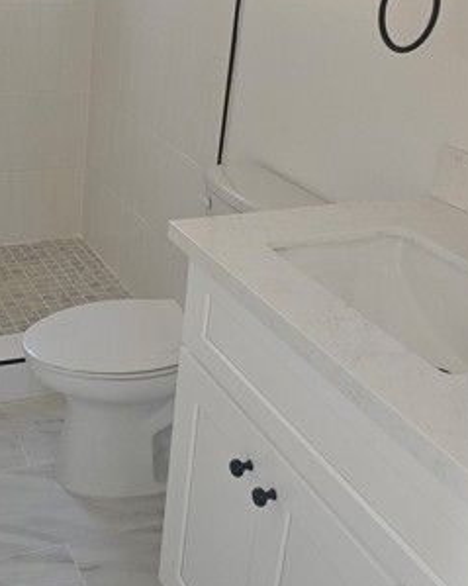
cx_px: 88
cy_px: 263
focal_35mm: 48
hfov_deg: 30.6
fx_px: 831
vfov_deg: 38.7
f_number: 1.7
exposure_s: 1/60
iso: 80
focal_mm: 6.3
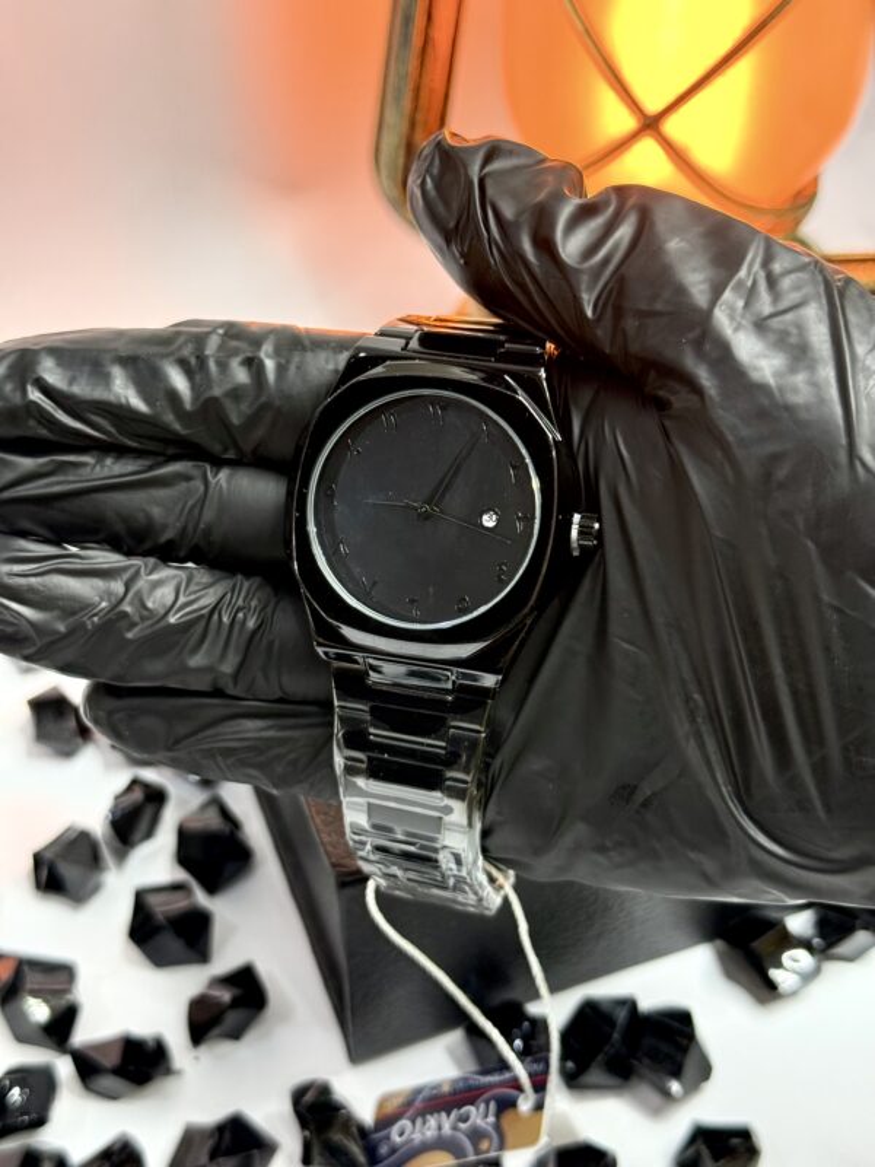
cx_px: 438
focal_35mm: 48
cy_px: 584
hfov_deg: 30.3
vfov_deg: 39.7
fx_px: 1618
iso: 200
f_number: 1.78
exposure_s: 1/50
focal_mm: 6.76
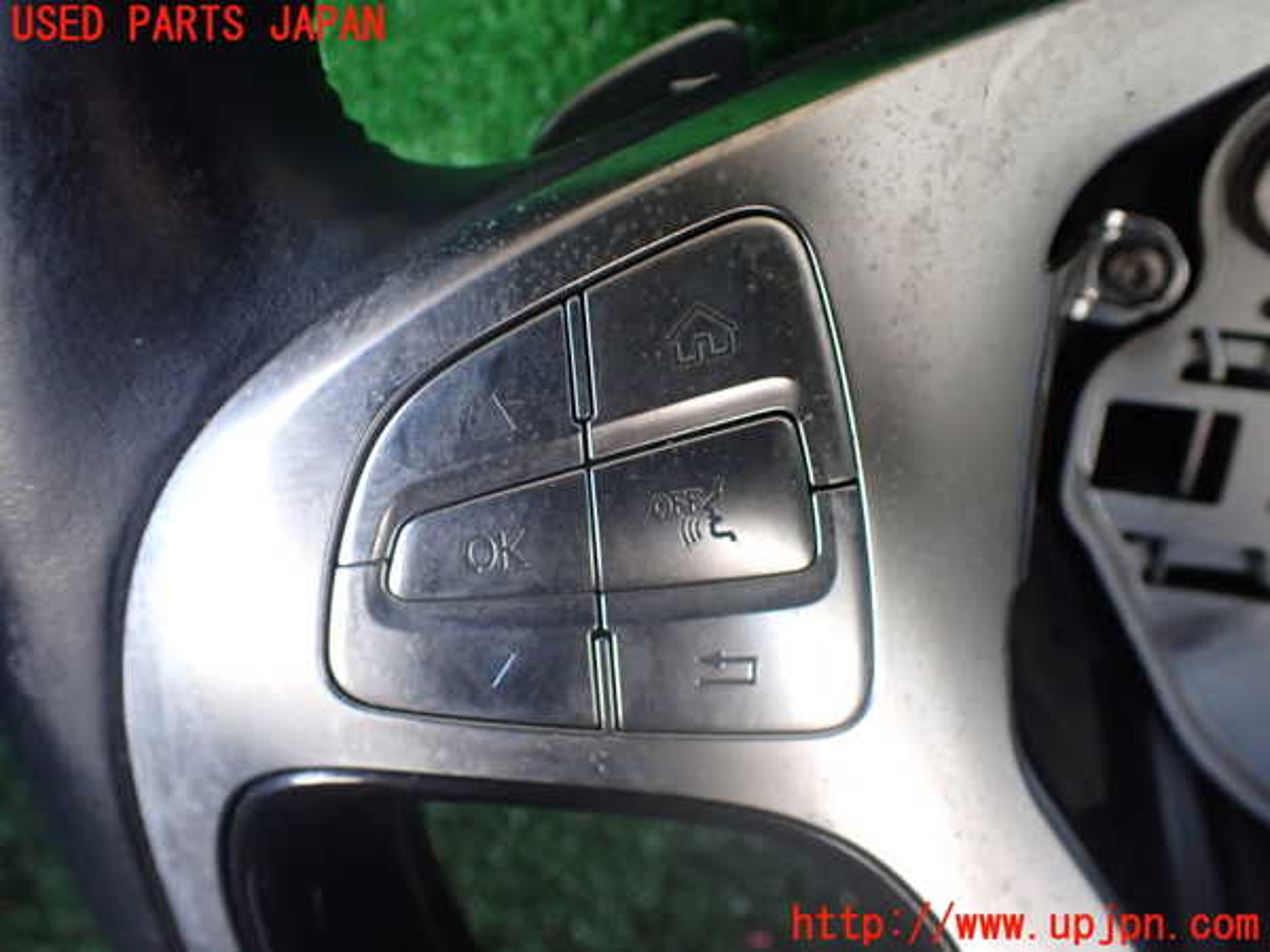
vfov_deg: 46.8
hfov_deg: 60.0
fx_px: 1101
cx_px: 635
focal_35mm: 30
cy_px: 476
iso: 500
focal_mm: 5.4
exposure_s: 1/125
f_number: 2.3
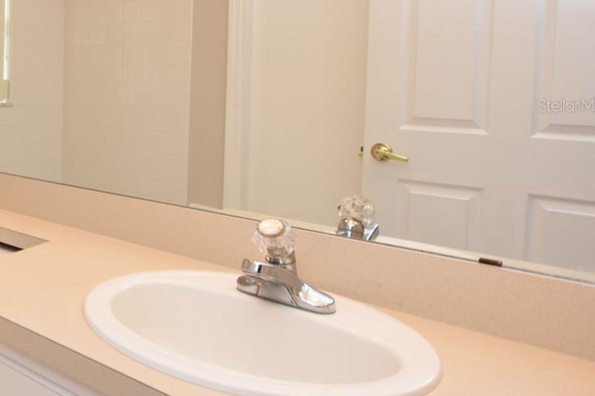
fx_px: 562
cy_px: 105
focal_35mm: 34
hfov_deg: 43.2
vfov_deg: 38.0
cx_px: -62
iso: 200
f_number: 4.5
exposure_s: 1/80
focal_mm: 10
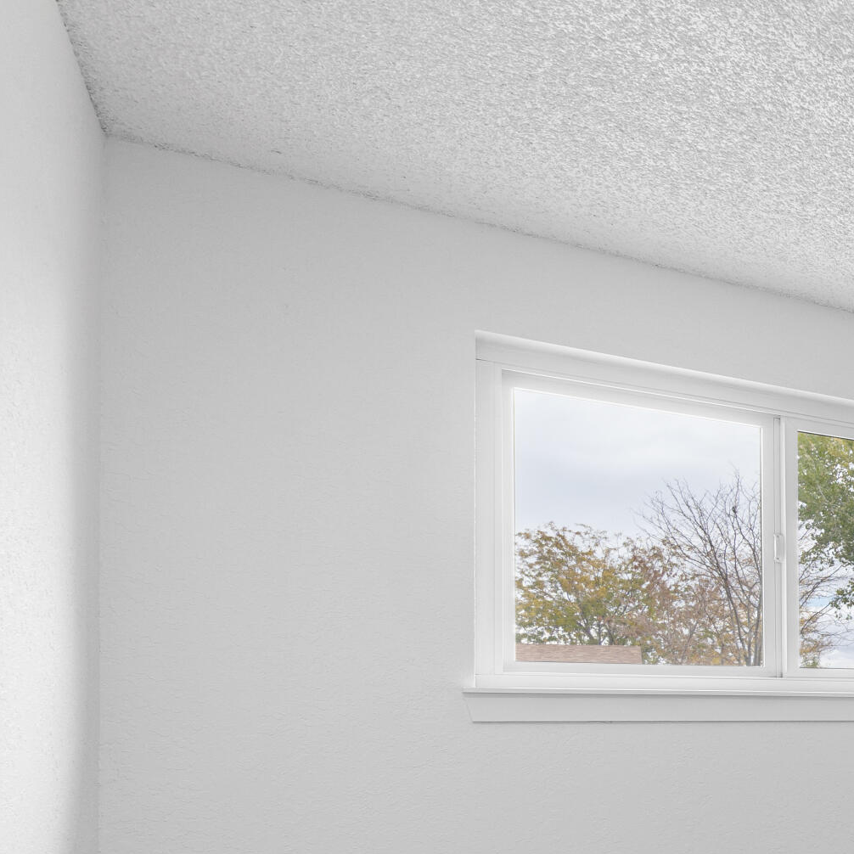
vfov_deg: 41.4
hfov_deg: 29.2
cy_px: 720
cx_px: 1252
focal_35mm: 38
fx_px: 1061
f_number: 6.3
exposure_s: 1/2
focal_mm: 10
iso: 100
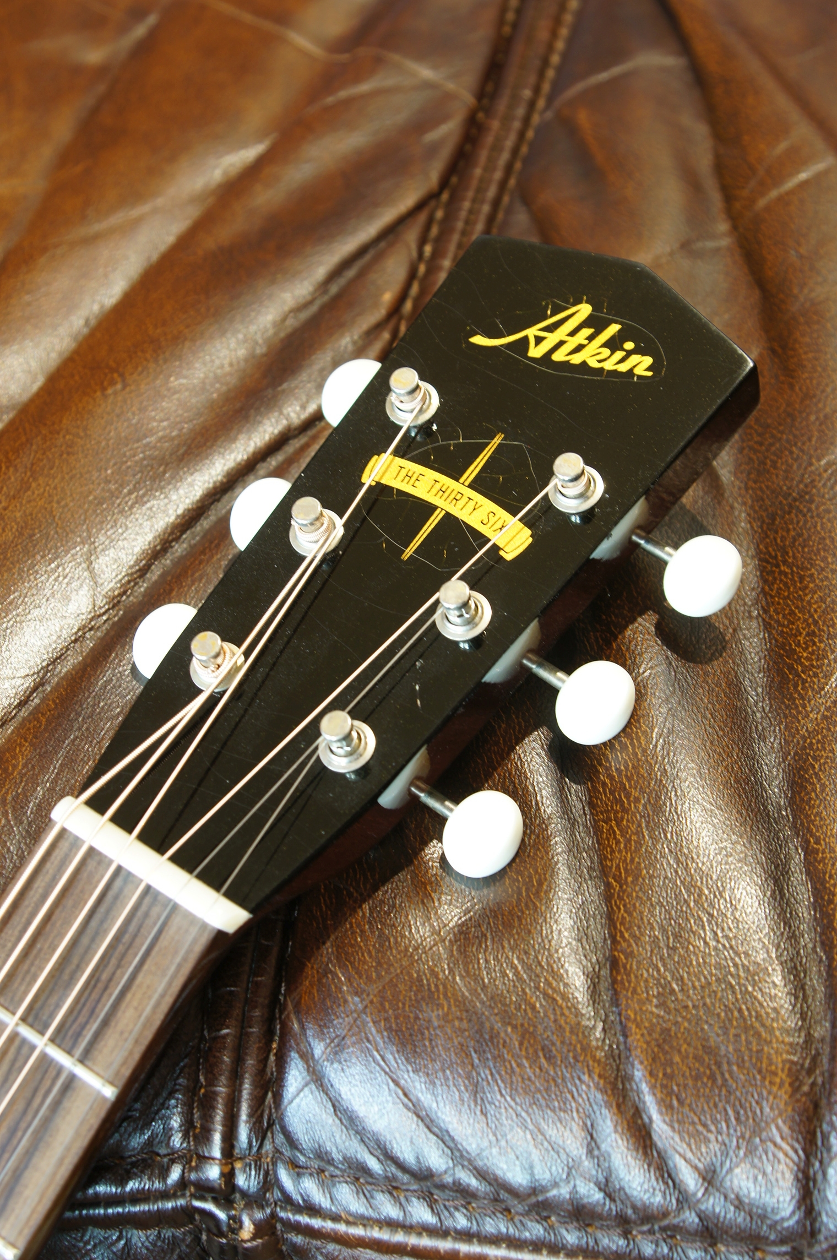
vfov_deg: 27.0
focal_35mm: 75
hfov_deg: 18.1
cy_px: 630
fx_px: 2622
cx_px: 418
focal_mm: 50
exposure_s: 1/2.5
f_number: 7.1
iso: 100
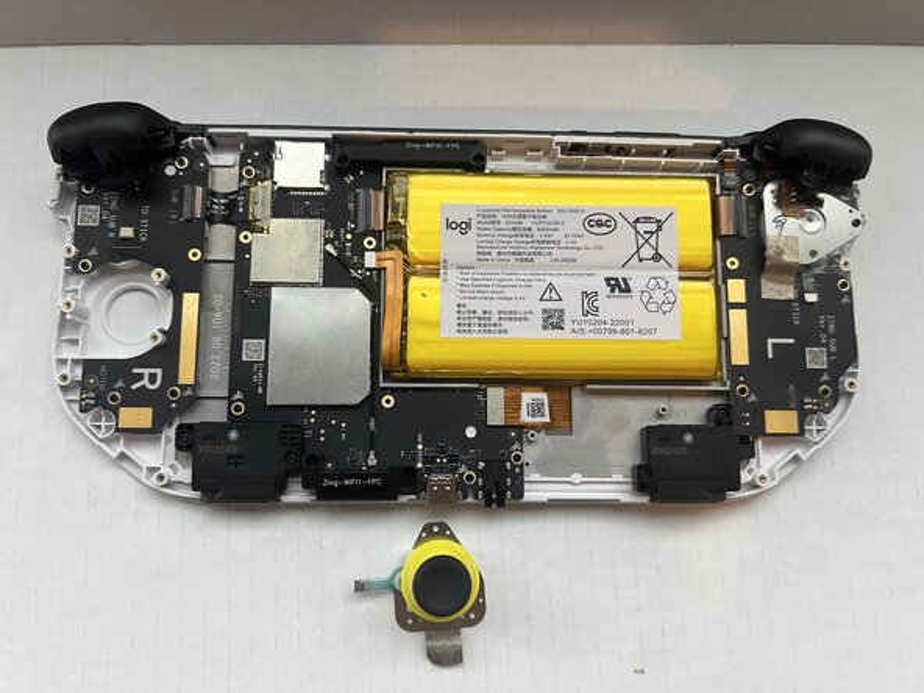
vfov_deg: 53.1
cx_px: 462
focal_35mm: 26
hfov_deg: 67.3
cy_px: 346
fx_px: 694
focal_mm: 5.7
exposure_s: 1/94
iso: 125
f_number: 1.5
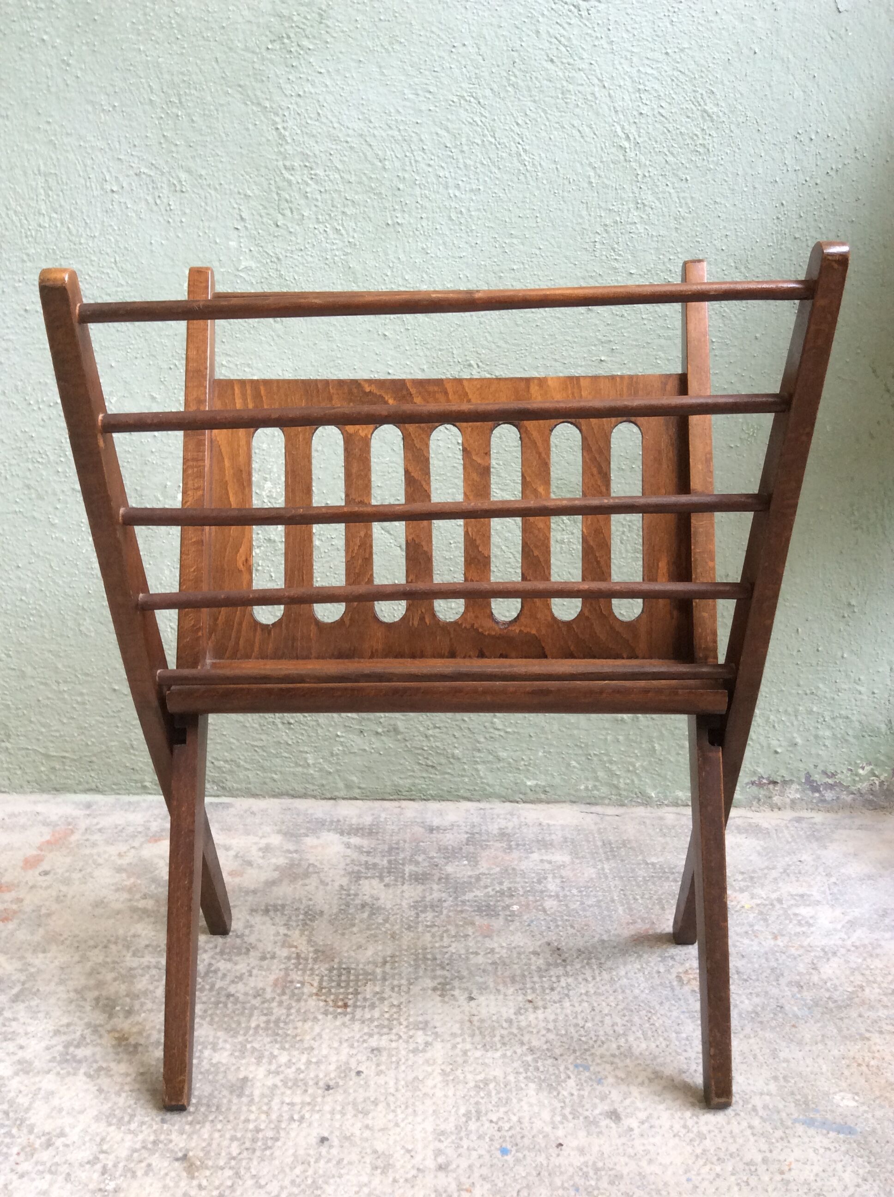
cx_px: 447
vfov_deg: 56.9
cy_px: 598
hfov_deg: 44.1
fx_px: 1105
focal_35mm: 32
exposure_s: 1/25
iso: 64
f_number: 2.4
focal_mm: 3.3
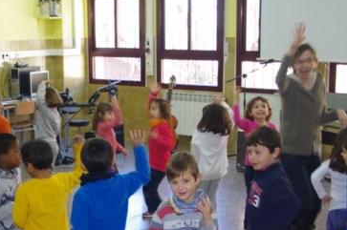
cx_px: 103
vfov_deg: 18.3
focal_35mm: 74
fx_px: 712
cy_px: 167
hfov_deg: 27.1
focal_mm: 28.13
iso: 200
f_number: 4
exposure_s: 1/25
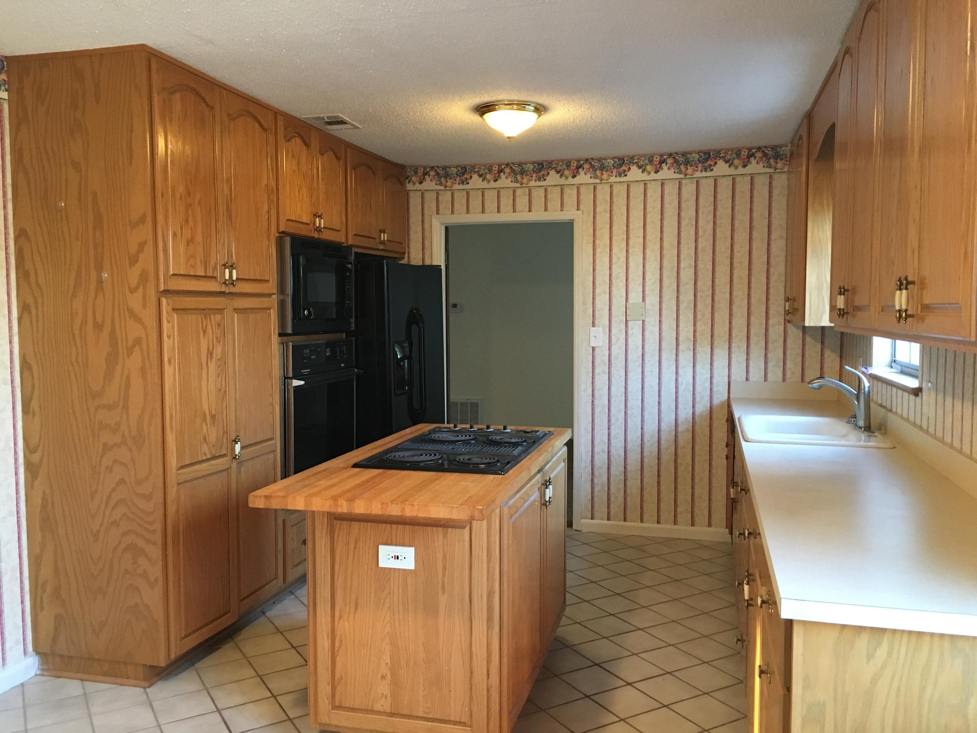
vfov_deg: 48.2
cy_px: 366
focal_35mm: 29
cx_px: 488
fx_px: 818
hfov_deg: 61.7
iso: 200
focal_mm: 4.15
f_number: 2.2
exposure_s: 1/30
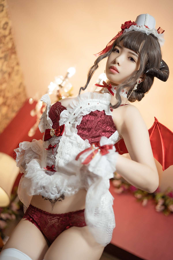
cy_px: 130
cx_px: 86
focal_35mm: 50
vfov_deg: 39.6
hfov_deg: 27.0
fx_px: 360
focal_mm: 50
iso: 400
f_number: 1.4
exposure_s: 1/100
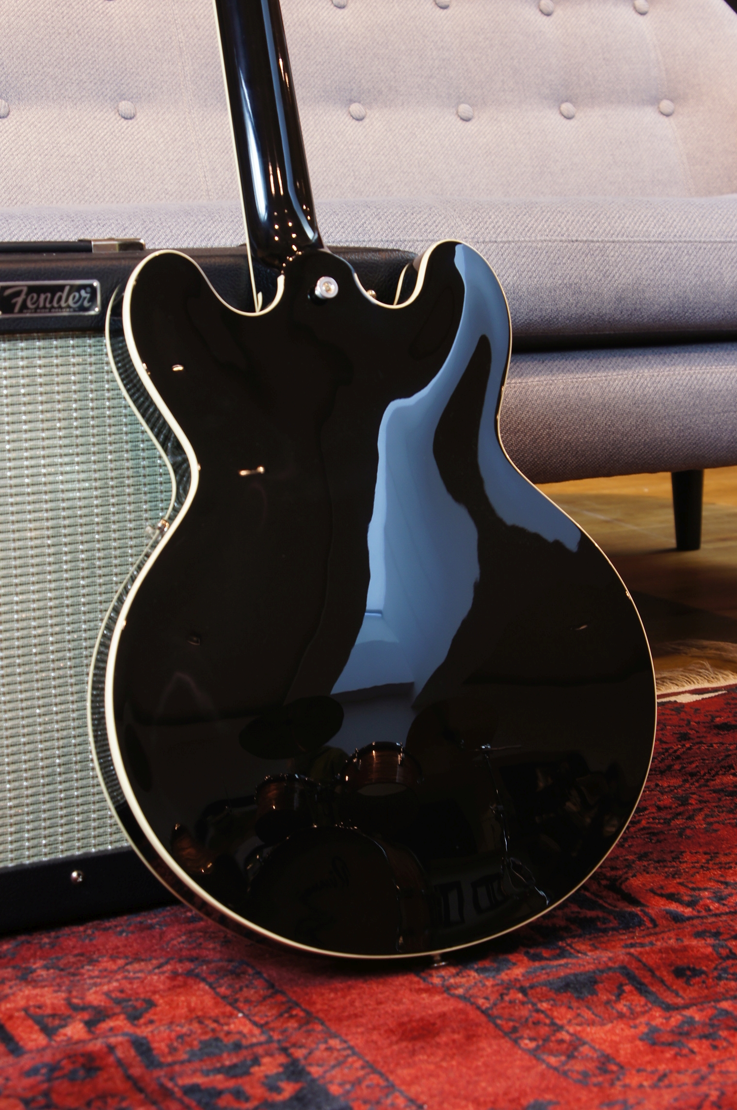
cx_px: 368
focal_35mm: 68
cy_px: 555
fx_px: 2078
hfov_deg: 20.1
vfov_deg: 29.9
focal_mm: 45
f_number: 7.1
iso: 100
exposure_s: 1/2.5
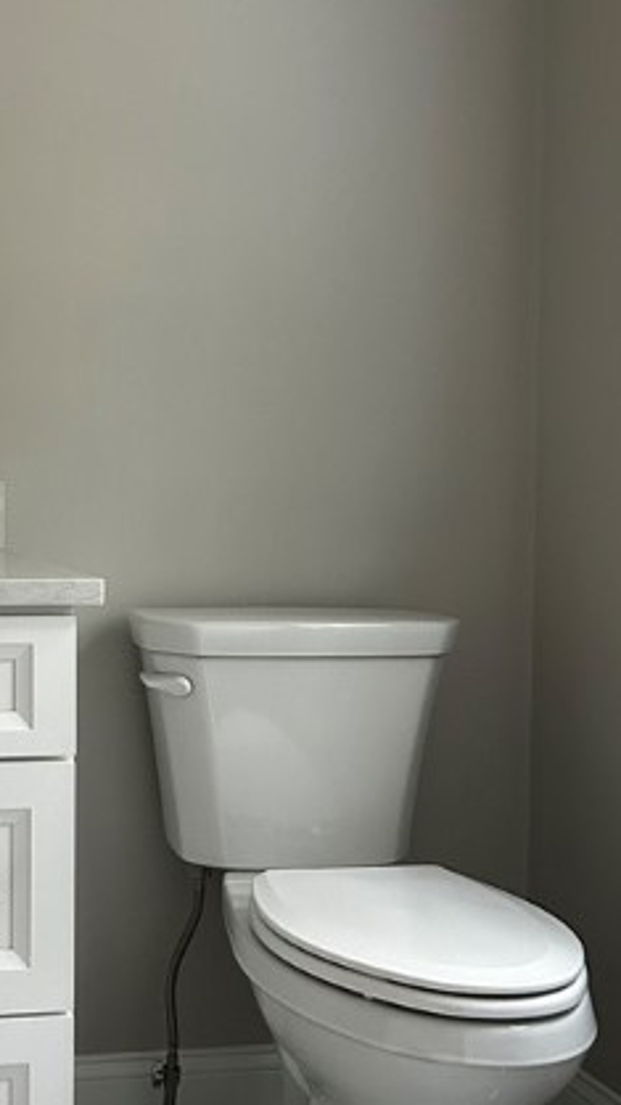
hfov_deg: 21.9
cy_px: 489
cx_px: -48
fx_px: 1523
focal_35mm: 52
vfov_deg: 39.8
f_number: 1.5
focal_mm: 5.7
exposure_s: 1/60
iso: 400
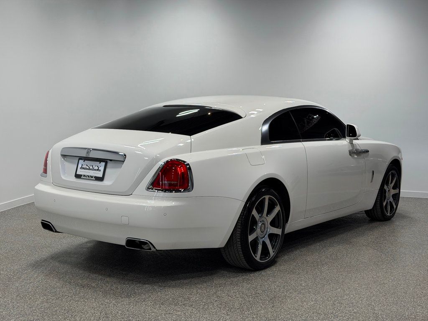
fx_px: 593
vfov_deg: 30.3
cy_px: 160
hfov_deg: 39.7
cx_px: 214
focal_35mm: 48
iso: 64
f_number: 1.78
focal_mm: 6.76
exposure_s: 1/513
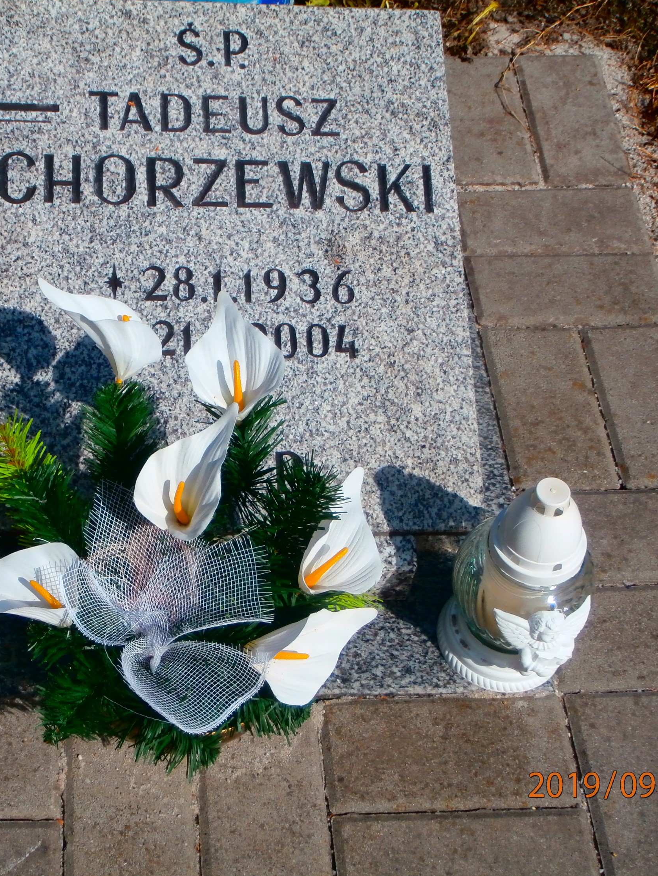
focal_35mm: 63
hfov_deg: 23.1
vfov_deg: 30.7
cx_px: 190
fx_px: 1596
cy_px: 437
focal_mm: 8.29
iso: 100
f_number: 4.2
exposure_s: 1/1250
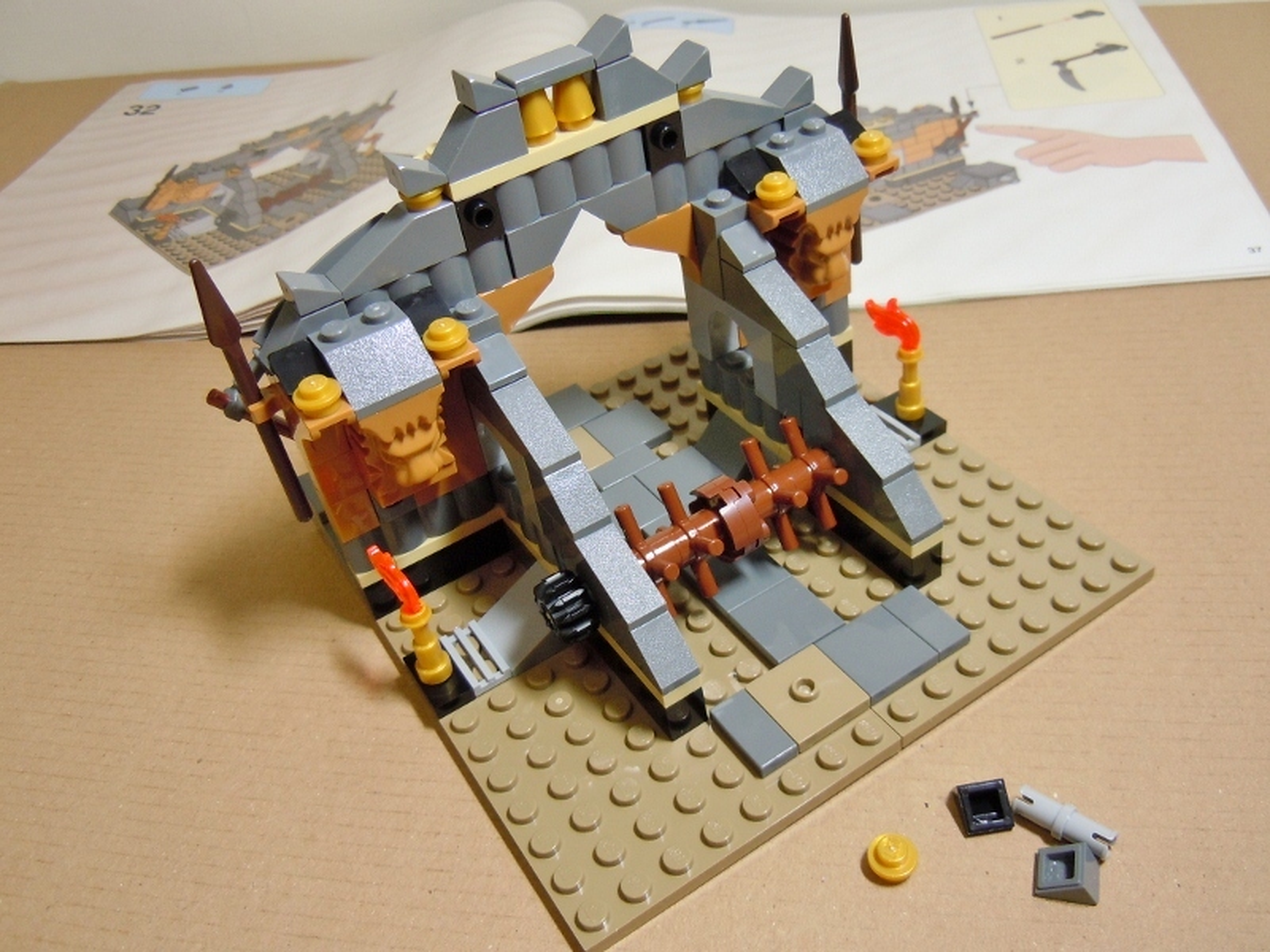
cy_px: 476
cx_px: 635
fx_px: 1101
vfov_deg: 46.8
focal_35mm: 30
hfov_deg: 60.0
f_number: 3.5
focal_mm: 5.4
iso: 200
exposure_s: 1/15
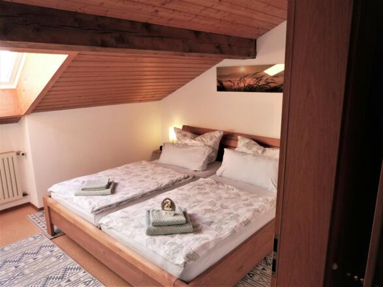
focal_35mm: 25
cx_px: 192
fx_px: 277
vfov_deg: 54.9
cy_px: 144
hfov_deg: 69.4
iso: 320
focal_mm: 4.5
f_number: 2.8
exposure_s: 1/60
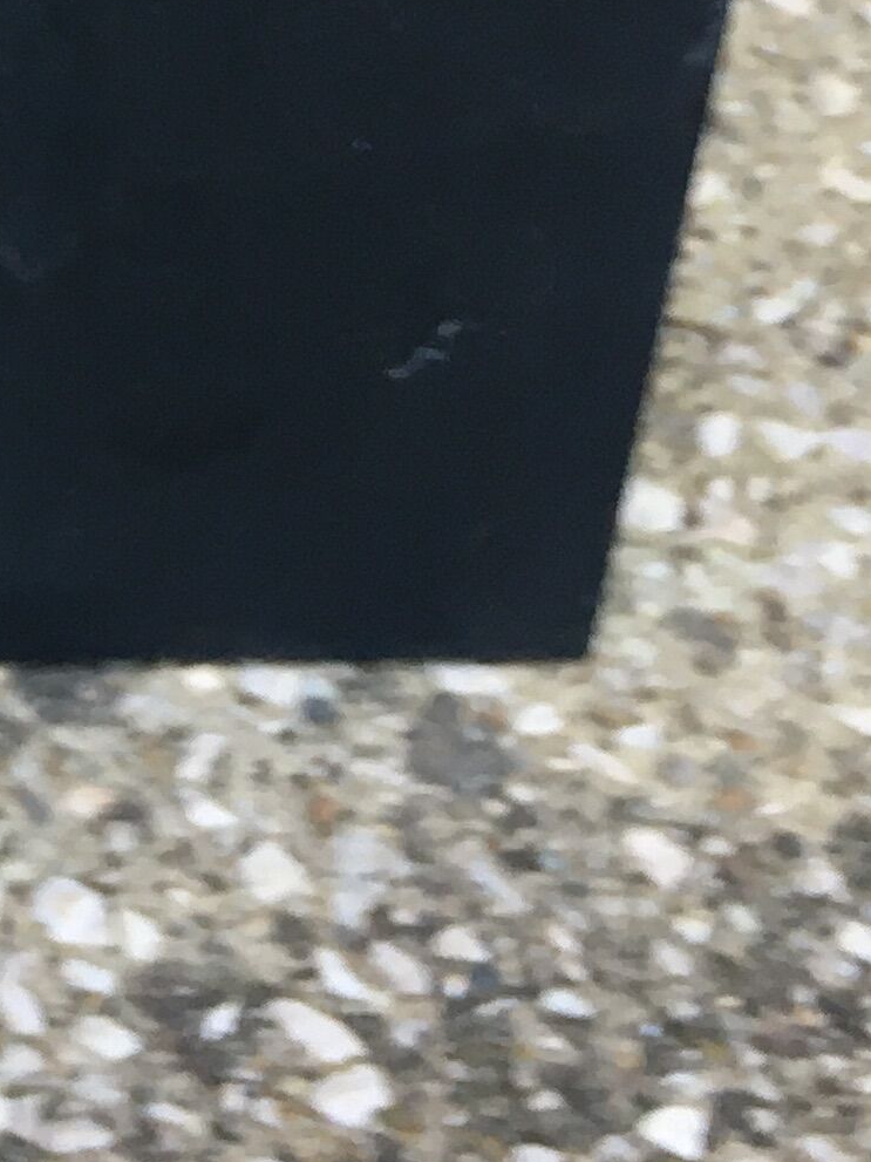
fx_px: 3960
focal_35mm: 118
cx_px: -890
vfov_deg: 16.1
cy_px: -164
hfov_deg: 11.3
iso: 25
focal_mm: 4.15
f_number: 2.2
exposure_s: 1/33
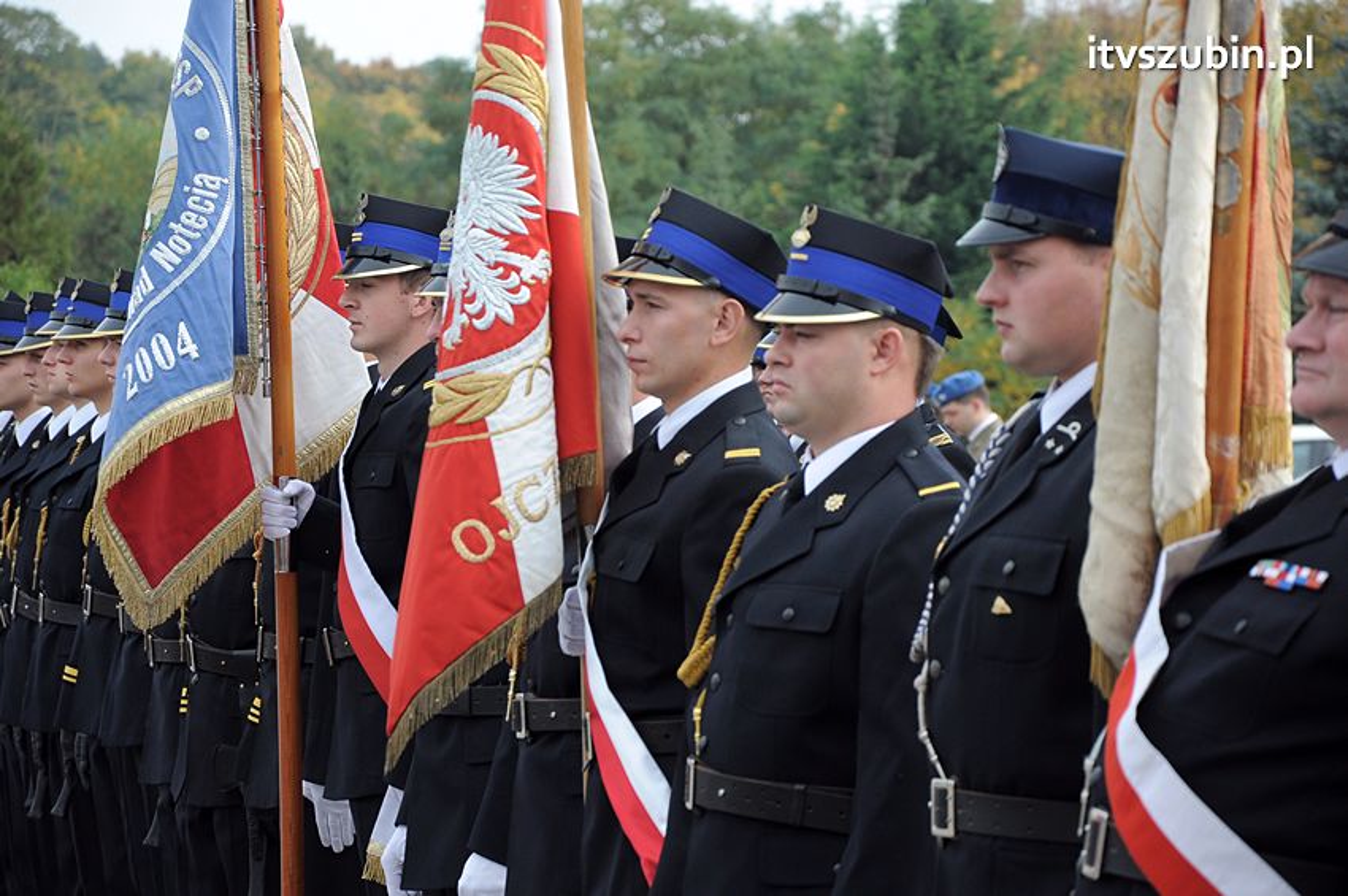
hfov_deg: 13.1
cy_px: 448
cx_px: 674
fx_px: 5892
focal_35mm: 158
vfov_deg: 8.7
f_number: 5.6
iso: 500
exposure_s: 1/500
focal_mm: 105
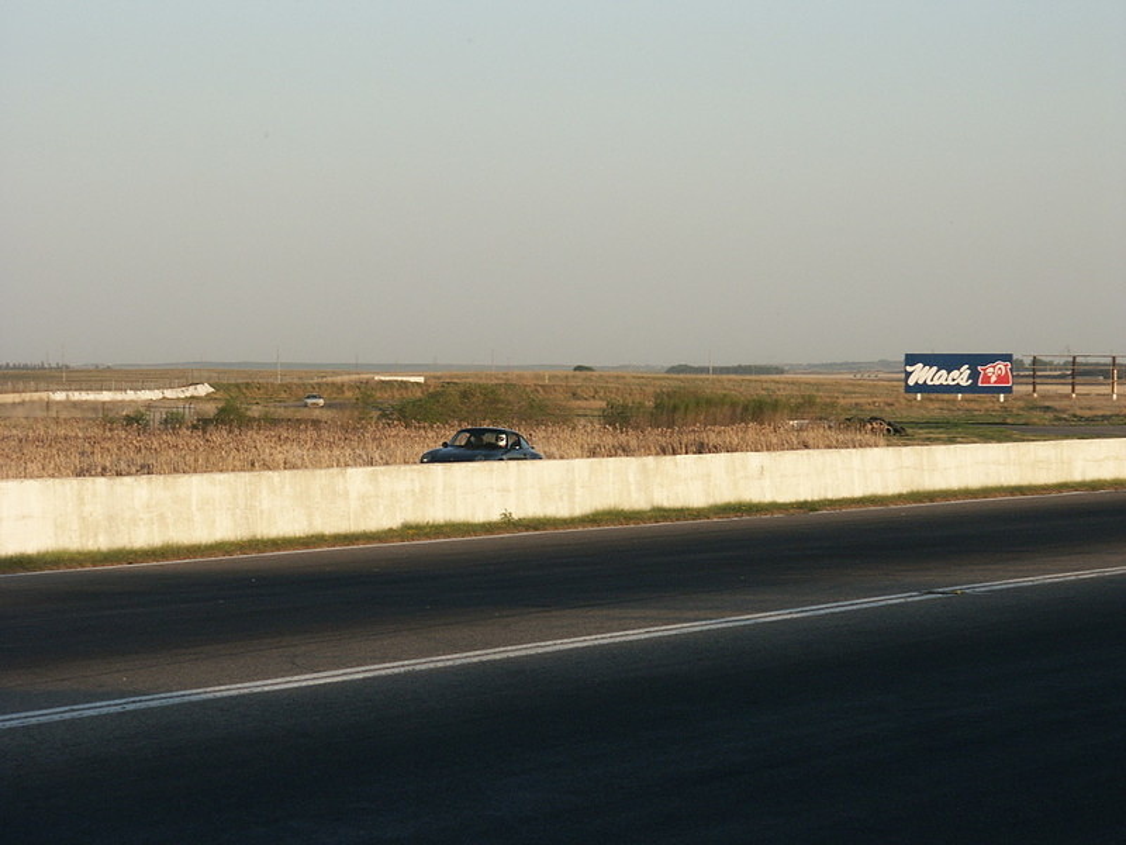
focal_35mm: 173
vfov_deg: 8.6
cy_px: 422
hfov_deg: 11.4
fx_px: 5627
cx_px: 563
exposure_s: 1/180
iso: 100
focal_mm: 43.86
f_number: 6.7
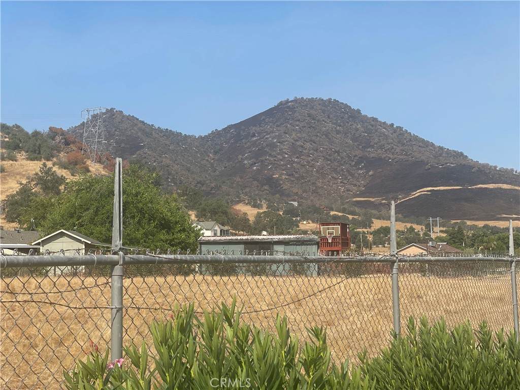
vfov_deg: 28.0
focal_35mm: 52
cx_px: 260
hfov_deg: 36.8
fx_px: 781
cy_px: 195
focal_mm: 6
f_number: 2
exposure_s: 1/2283
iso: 32
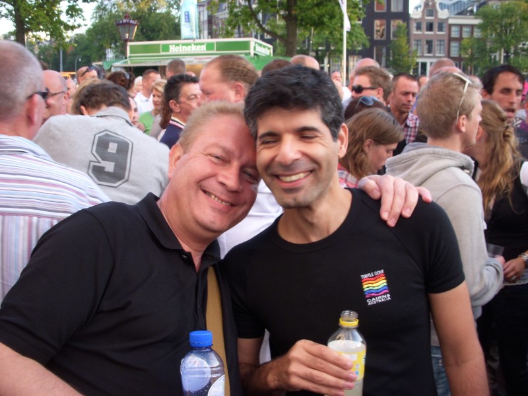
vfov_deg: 37.7
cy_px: 198
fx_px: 580
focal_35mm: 38
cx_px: 264
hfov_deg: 49.0
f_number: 3.3
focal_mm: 6.3
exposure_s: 1/40
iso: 100
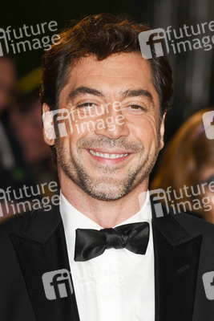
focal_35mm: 202
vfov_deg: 10.2
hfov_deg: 6.8
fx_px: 1804
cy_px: 160
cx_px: 107
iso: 320
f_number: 4.5
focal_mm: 135
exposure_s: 1/200
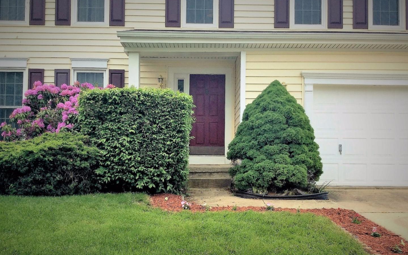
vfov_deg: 37.2
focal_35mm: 34
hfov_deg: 56.7
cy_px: 145
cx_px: 204
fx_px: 378
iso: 32
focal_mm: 3.3
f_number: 2.4
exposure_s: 1/1003
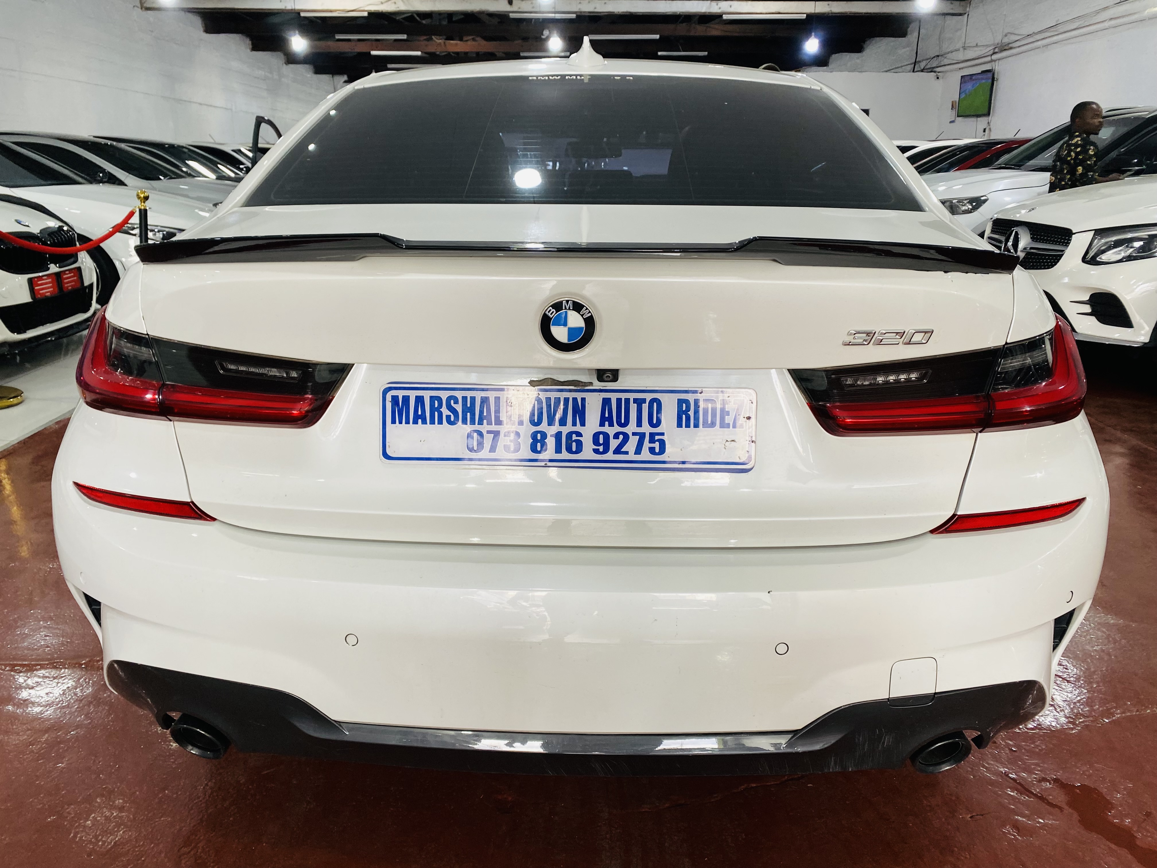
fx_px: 869
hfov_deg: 67.3
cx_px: 578
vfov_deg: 53.1
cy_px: 434
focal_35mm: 26
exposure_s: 1/100
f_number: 1.8
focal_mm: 4.25
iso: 100
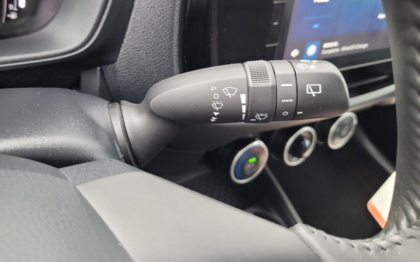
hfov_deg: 59.6
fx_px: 366
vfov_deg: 39.2
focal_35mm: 32
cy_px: 100
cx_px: 195
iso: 320
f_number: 1.8
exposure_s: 1/50
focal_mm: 5.4
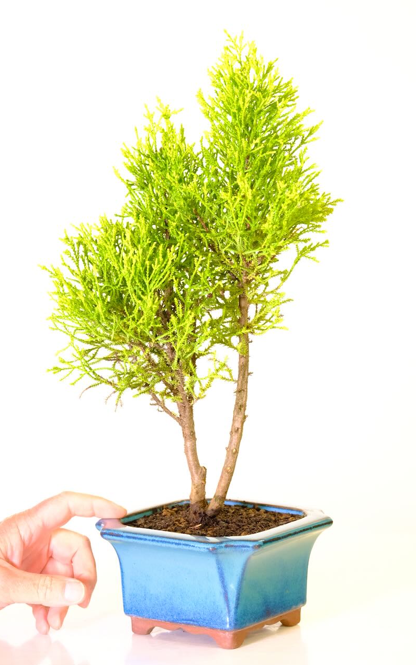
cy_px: 334
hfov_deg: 10.9
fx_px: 2177
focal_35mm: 120
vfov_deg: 17.4
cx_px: 213
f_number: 8
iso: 2500
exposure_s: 1/15
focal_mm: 77.9
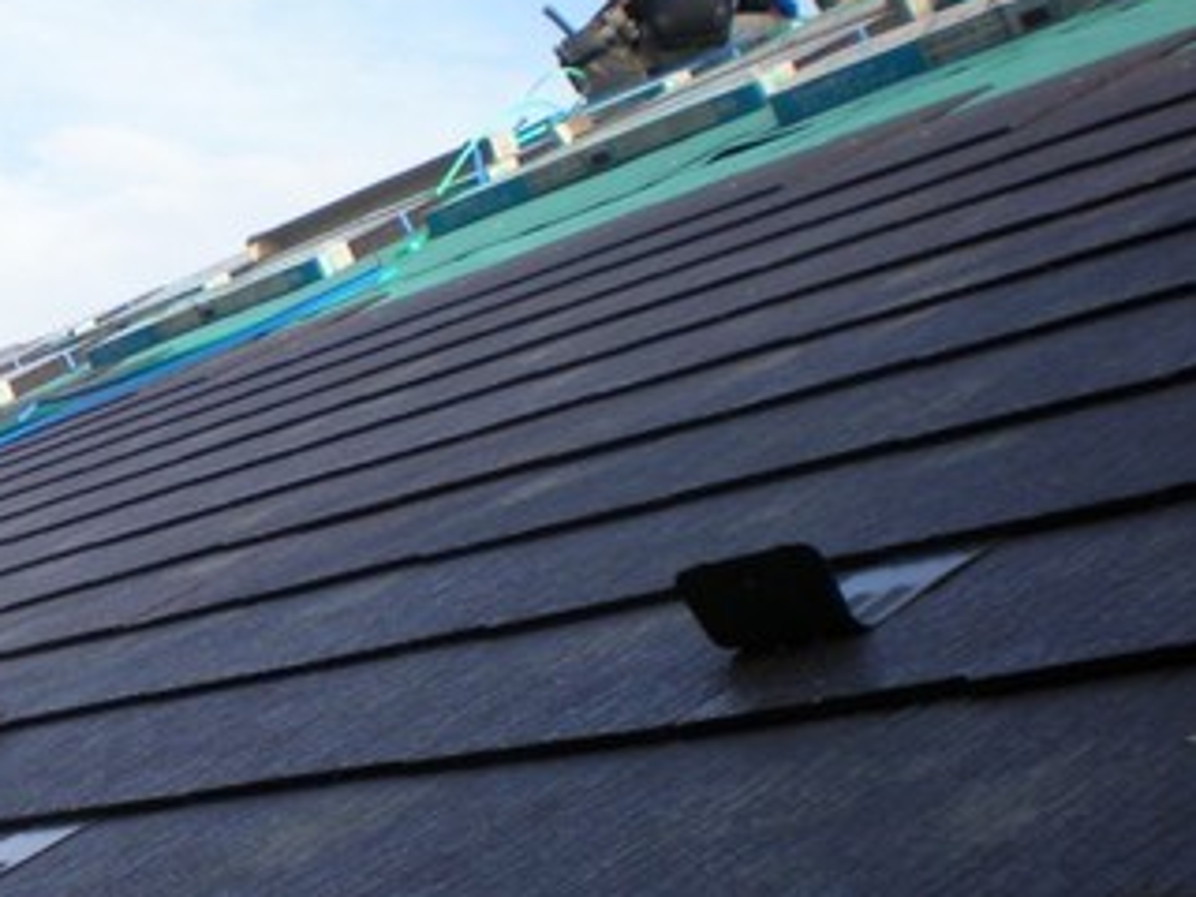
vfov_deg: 17.7
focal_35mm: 83
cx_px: -108
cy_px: 626
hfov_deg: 22.3
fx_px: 2868
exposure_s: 1/222
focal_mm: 6.3
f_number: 4.6
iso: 64
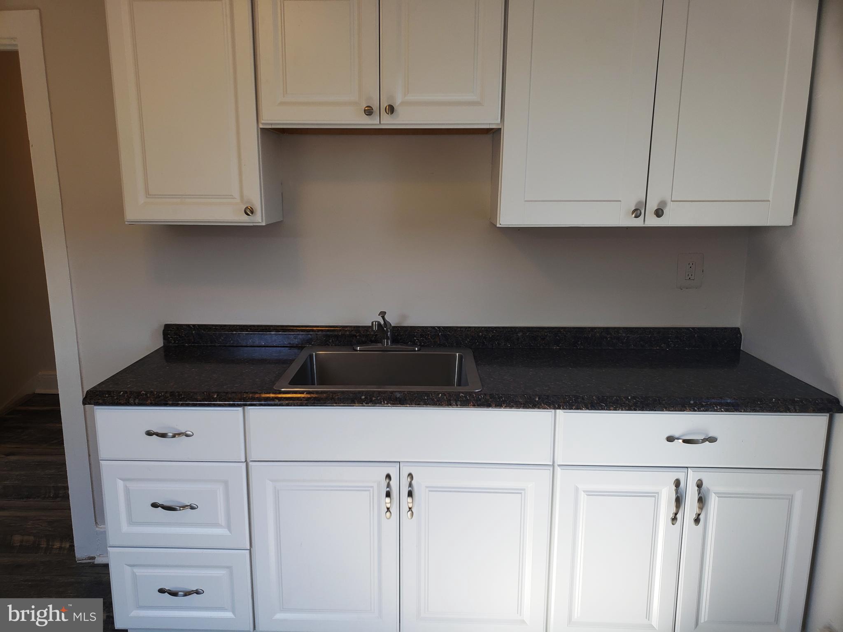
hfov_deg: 67.3
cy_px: 316
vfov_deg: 53.1
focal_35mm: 26
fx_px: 633
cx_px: 422
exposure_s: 1/120
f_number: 2.4
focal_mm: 4.3
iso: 64
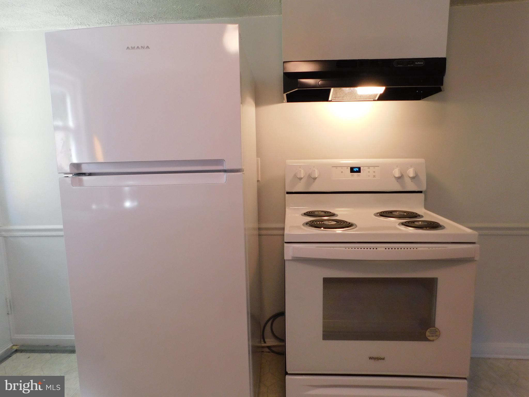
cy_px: 198
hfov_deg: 73.9
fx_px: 351
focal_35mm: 23
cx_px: 264
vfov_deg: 58.9
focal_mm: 4
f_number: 3
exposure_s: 1/30
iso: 200
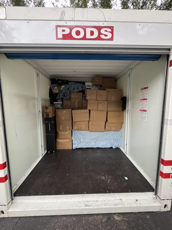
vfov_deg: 102.1
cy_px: 115
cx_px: 86
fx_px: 93
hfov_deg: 85.7
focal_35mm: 14
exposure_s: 1/64
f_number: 2.2
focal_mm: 2.22
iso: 320
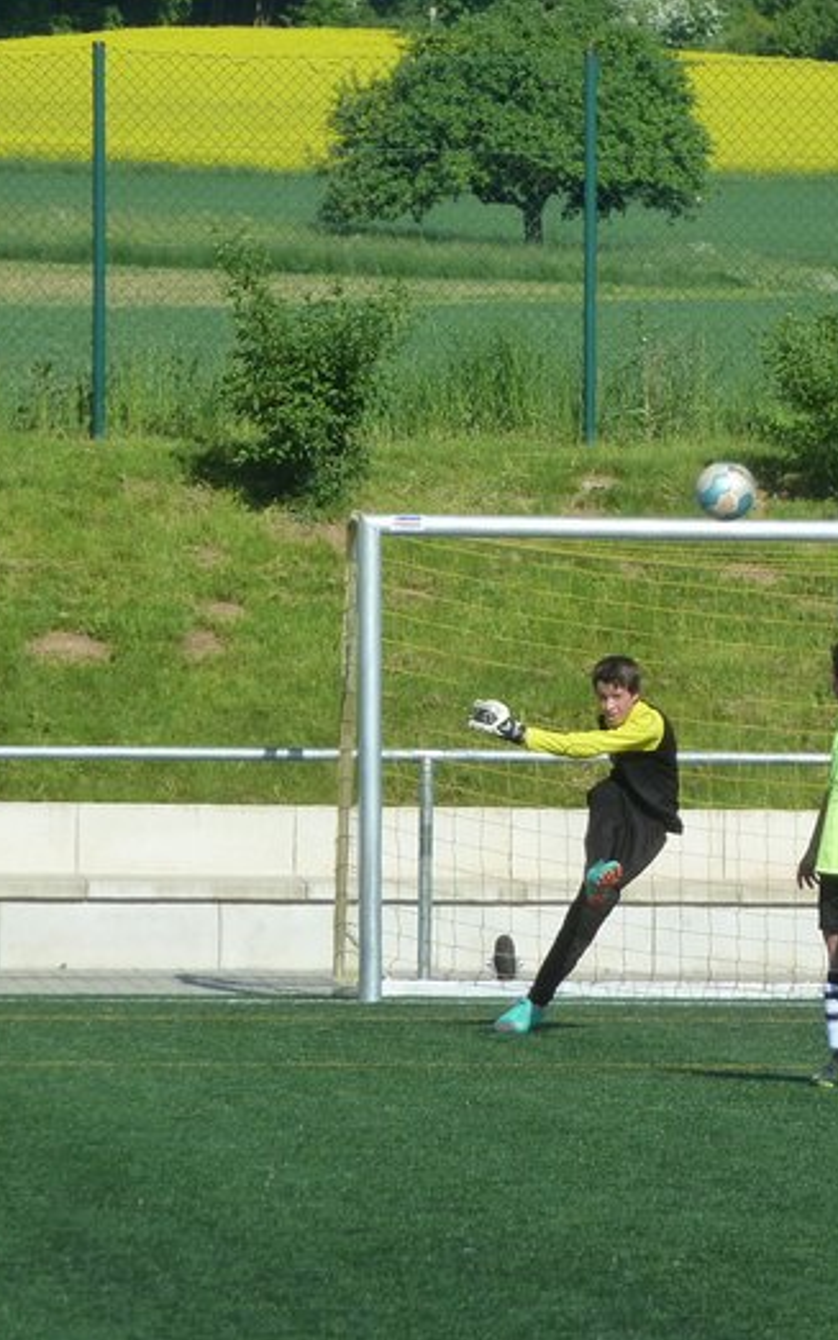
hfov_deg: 3.1
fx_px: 15562
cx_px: 700
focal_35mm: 426
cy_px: 670
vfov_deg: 4.9
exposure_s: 1/800
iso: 250
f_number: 5.6
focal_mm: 49.2
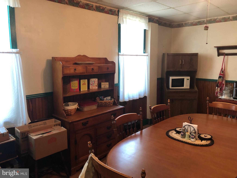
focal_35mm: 28
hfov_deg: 63.4
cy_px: 89
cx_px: 118
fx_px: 192
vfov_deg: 49.7
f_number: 1.8
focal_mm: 4
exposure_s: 1/15
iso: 80
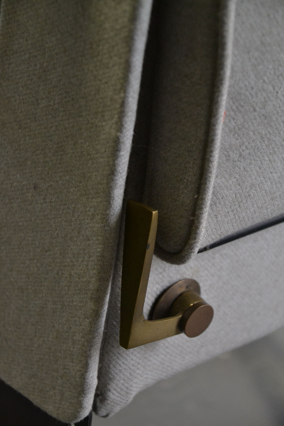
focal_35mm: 98
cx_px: 142
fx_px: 1154
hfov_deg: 14.0
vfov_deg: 20.9
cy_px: 213
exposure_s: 1/60
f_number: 5
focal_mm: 65
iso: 2000
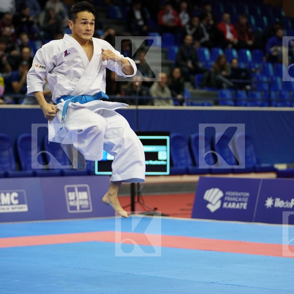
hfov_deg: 12.5
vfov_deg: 12.5
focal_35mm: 140
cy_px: 146
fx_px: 1345
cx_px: 138
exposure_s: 1/500
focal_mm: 109
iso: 2000
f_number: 2.8
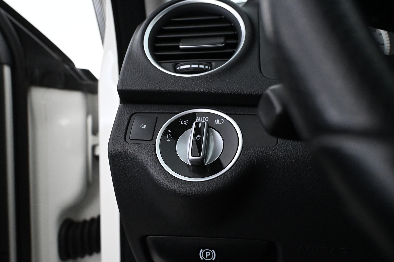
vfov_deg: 40.0
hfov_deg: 57.2
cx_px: 197
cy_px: 131
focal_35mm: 33
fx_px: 361
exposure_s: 1/80
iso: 4000
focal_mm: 22
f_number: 4.5
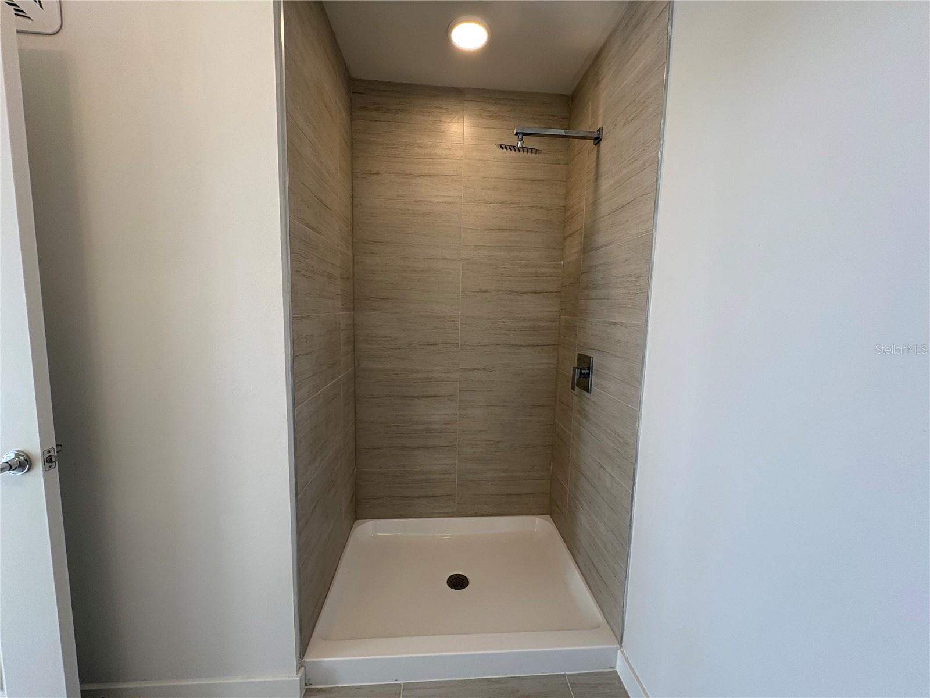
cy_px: 349
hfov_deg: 102.1
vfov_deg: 85.7
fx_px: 376
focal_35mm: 14
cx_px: 465
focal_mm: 2.22
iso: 100
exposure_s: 1/120
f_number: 2.2
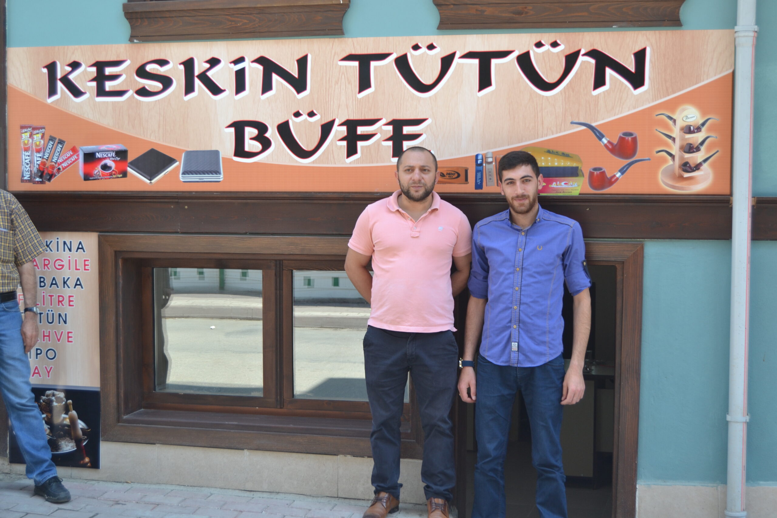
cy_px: 259
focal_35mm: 57
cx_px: 388
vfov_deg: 23.8
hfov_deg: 35.1
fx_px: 1230
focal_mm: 38
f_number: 5.6
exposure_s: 1/125
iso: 250
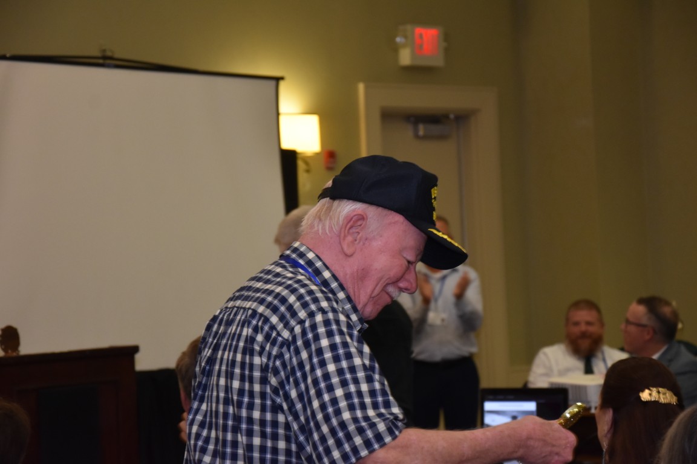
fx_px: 2033
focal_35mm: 105
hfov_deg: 19.5
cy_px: 232
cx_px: 348
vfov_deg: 13.0
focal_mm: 70
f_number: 5.3
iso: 1400
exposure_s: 1/60
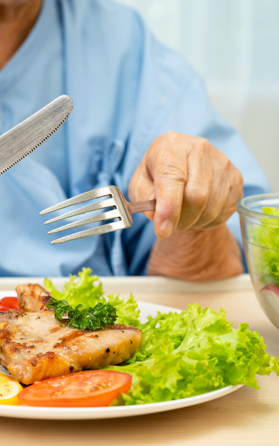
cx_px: 54
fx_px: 937
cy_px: 224
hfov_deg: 16.8
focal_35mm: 77
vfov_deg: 26.8
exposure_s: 1/100
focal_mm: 50
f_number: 4.5
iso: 400
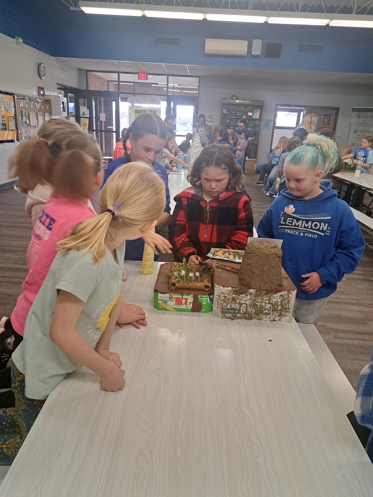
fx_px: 345
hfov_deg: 56.8
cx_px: 186
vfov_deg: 71.6
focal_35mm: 24
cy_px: 248
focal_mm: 5.23
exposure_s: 1/60
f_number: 1.8
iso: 320
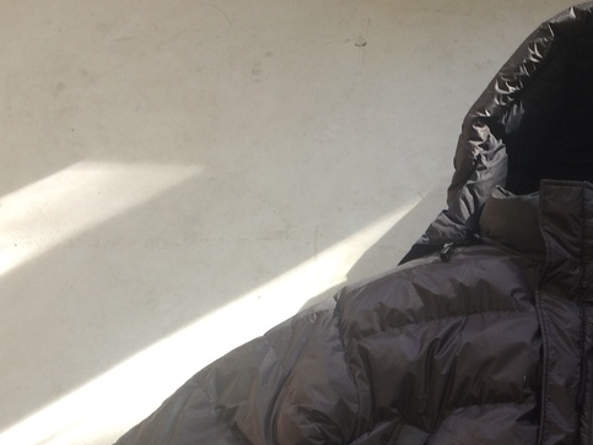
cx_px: 576
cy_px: 413
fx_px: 1029
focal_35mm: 60
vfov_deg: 23.7
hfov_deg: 30.2
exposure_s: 1/32
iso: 32
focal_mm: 4.15
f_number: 2.2
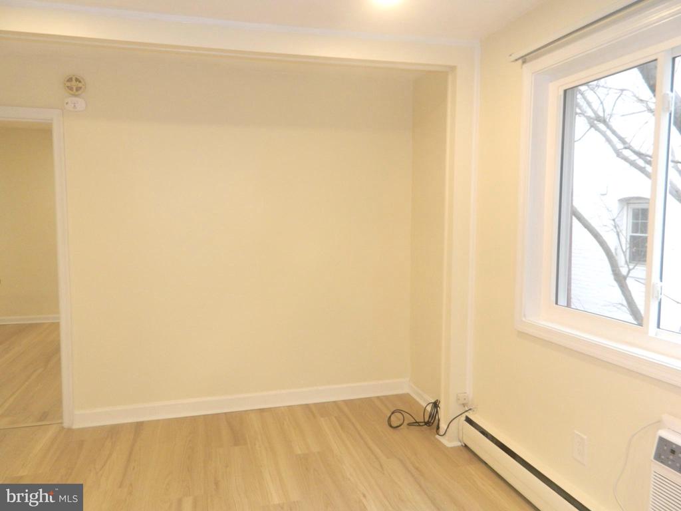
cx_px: 340
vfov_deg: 54.9
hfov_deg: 69.4
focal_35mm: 25
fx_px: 492
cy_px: 256
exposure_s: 1/30
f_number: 3.1
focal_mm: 4.5
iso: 160
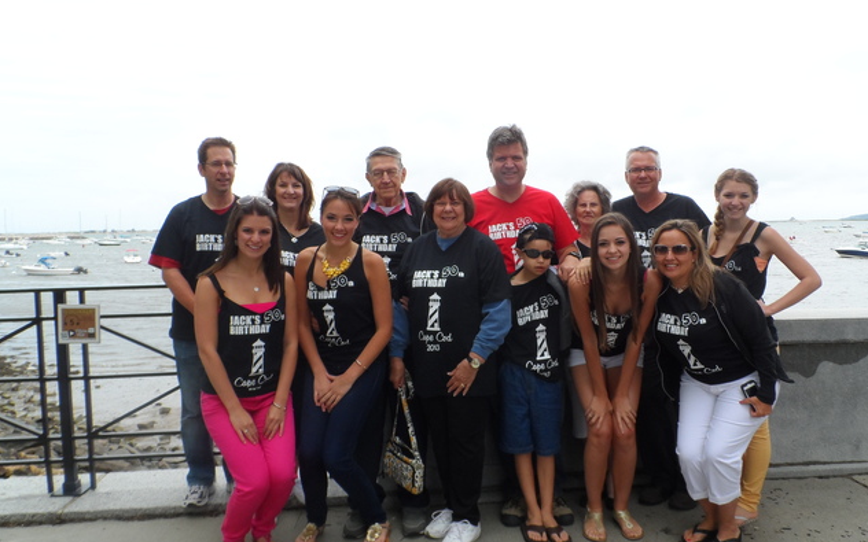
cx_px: 471
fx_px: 686
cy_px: 274
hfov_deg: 64.5
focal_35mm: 29
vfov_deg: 43.1
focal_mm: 4
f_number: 4.5
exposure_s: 1/350
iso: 80
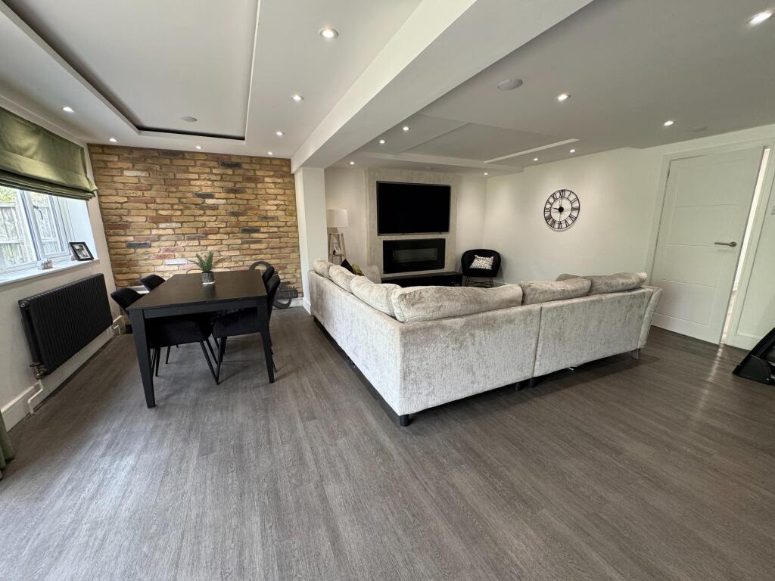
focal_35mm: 14
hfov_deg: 102.1
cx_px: 388
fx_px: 313
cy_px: 290
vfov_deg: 85.7
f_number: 2.2
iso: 160
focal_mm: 2.22
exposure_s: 1/99
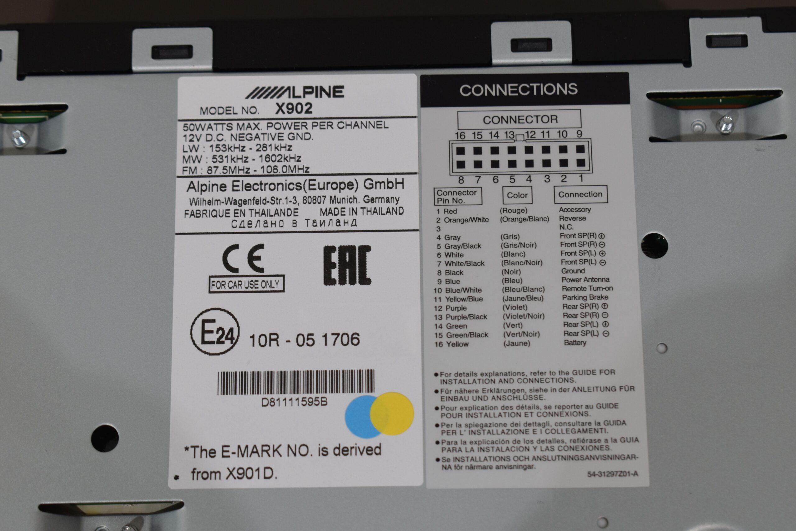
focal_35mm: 82
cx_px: 398
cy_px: 266
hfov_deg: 24.6
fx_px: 1824
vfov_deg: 16.6
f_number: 8
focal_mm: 55
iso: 400
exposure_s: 1/60
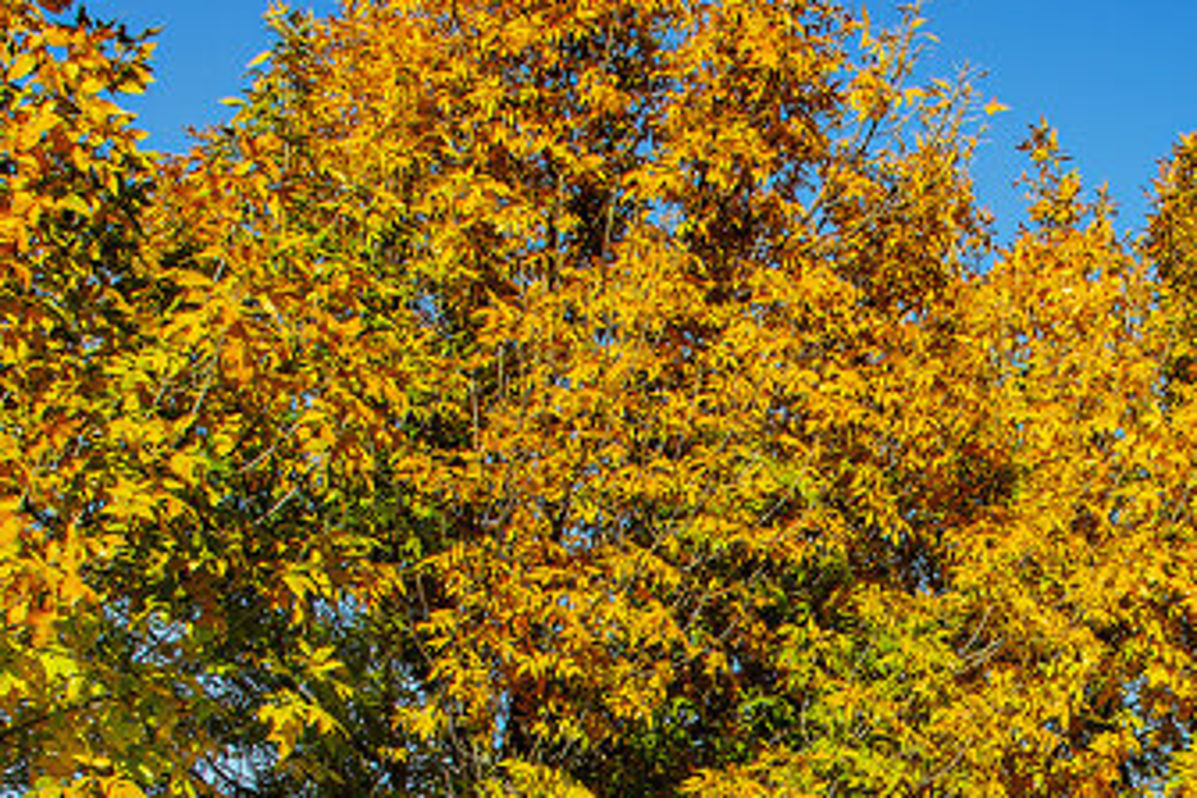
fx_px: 3325
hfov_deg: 20.1
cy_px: 953
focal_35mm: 100
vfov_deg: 13.3
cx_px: 1030
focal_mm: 28
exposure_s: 1/125
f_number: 11
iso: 125
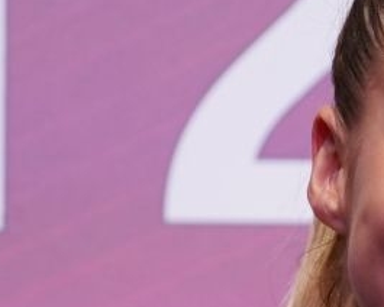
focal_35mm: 1236
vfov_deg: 1.3
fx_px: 14047
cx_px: 723
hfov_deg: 1.6
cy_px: 537
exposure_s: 1/250
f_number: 3.5
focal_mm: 194
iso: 1250
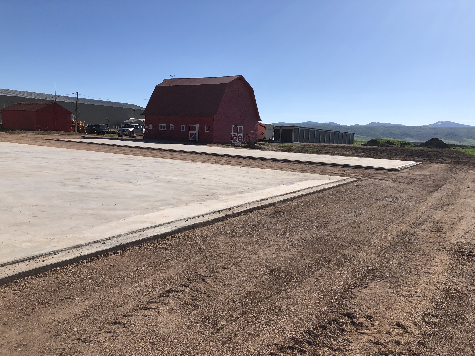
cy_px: 178
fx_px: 384
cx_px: 238
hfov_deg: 63.4
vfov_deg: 49.7
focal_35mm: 28
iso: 20
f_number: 1.8
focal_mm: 3.99
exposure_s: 1/2825
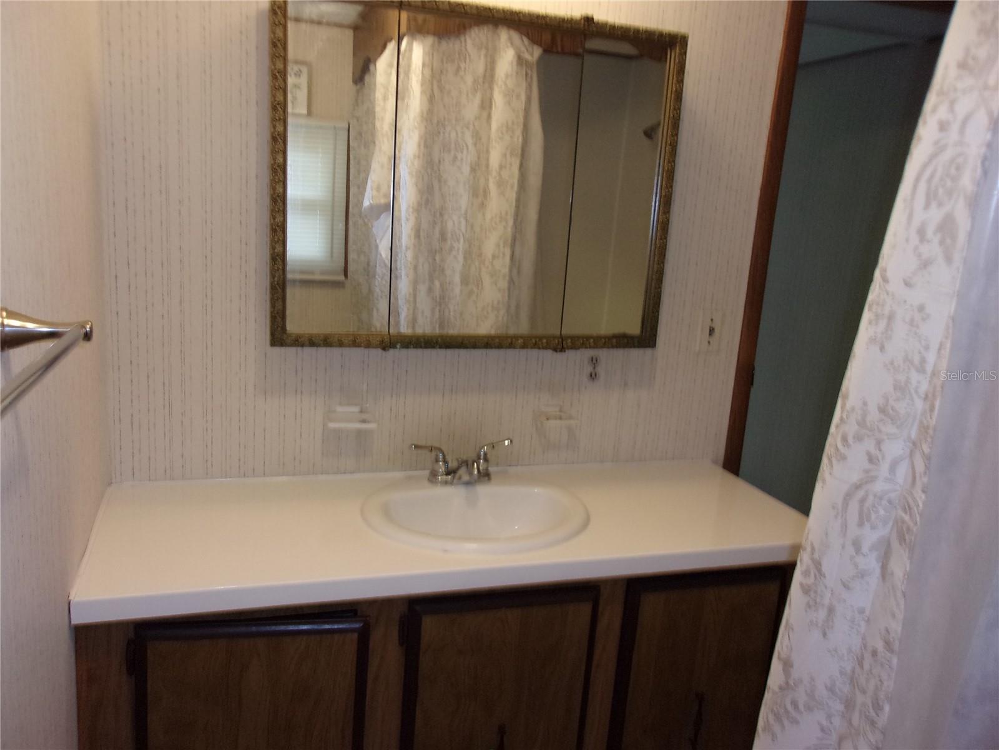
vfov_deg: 51.4
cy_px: 375
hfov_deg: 65.3
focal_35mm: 27
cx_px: 500
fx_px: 779
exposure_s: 1/34
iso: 200
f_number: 3
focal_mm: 4.9
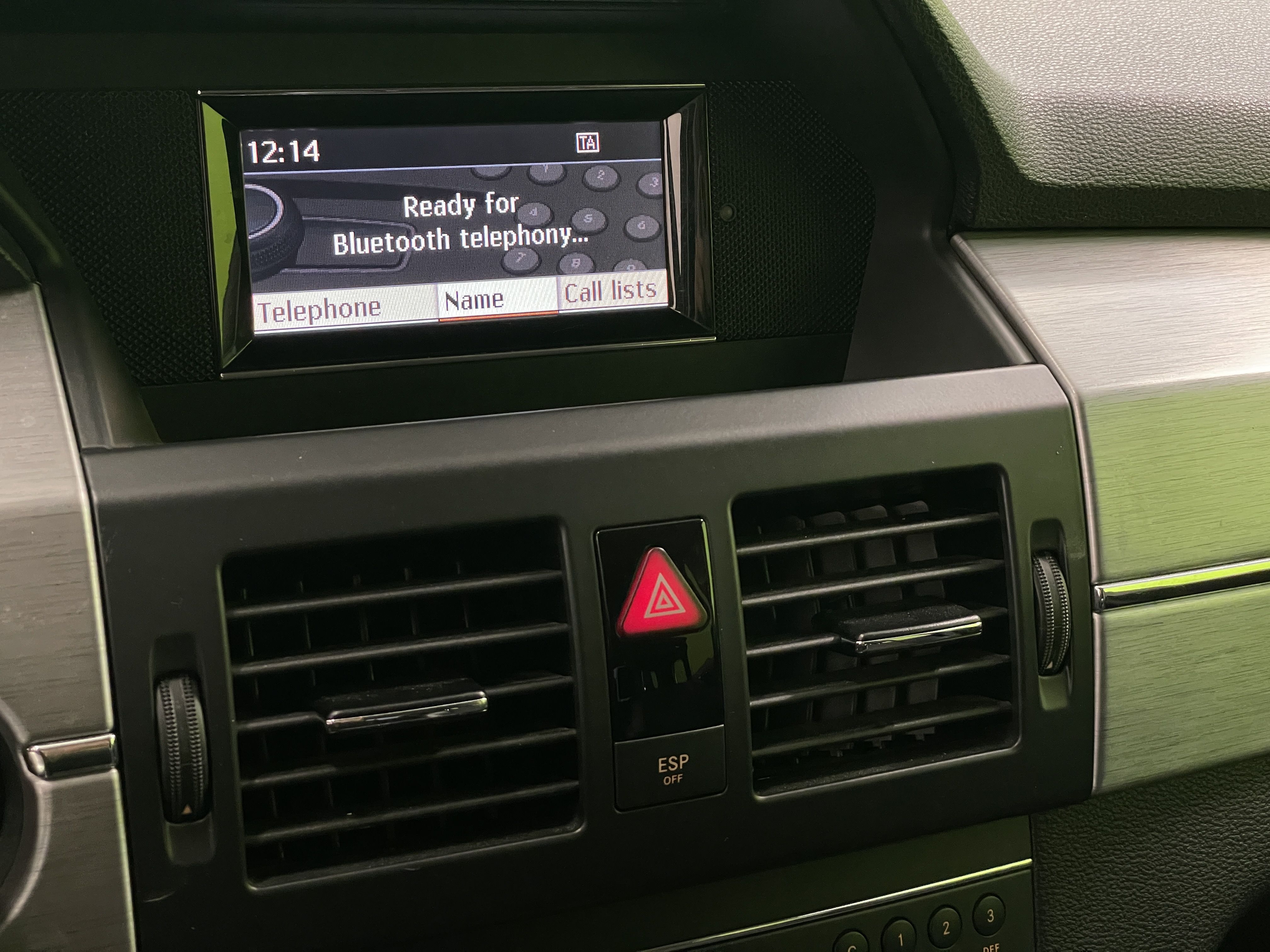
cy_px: 476
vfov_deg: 28.0
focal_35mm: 52
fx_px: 1908
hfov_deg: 36.8
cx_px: 635
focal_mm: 6
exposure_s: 1/50
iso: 500
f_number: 2
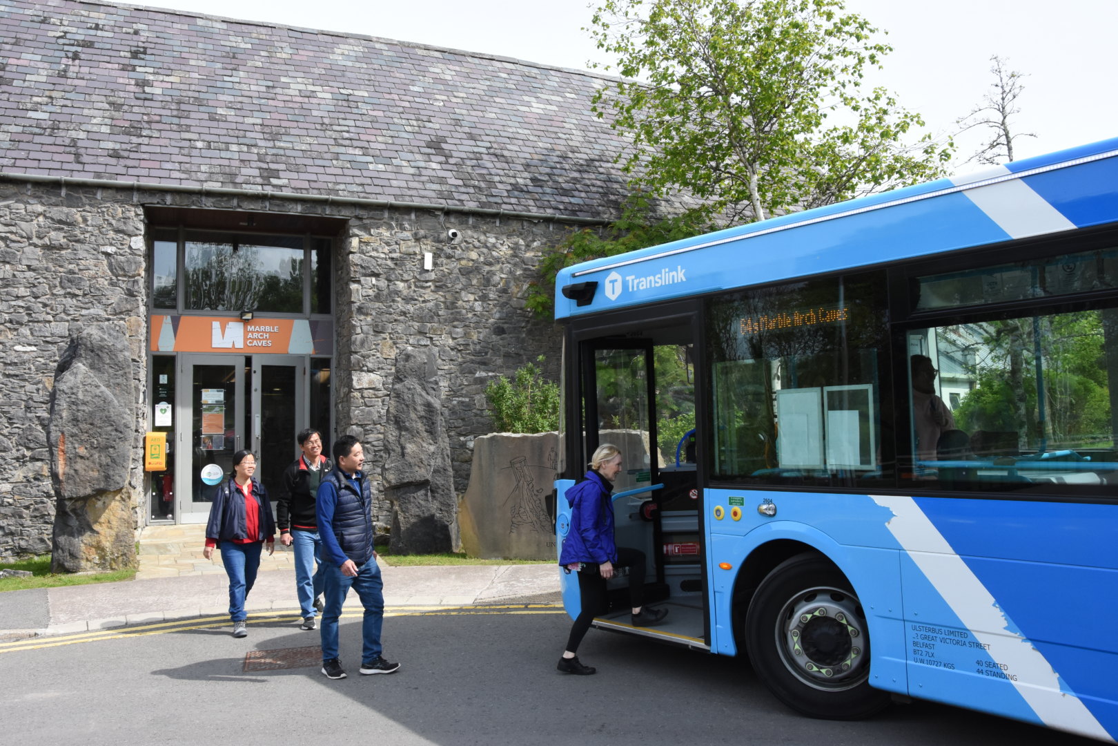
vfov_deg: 40.0
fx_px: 1025
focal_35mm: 33
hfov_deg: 57.2
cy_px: 373
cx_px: 559
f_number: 11
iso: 800
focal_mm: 22
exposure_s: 1/500
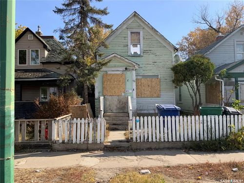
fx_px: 204
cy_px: 92
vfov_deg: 48.2
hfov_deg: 61.7
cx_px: 122
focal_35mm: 29
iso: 16
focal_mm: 3
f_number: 1.8
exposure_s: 1/1144
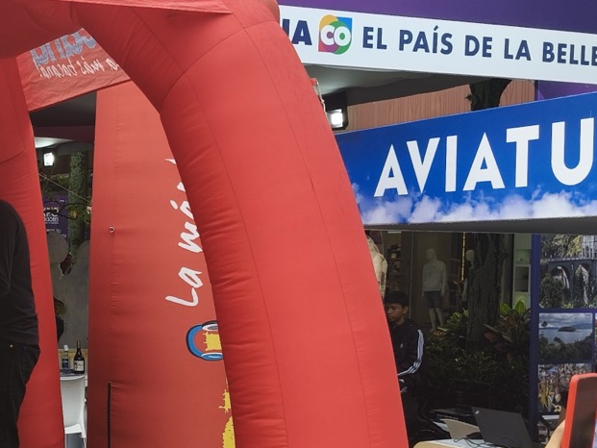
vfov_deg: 21.8
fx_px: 1156
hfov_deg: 26.5
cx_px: -68
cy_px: 308
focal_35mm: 67
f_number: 1.8
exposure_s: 1/740
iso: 80
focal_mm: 4.84
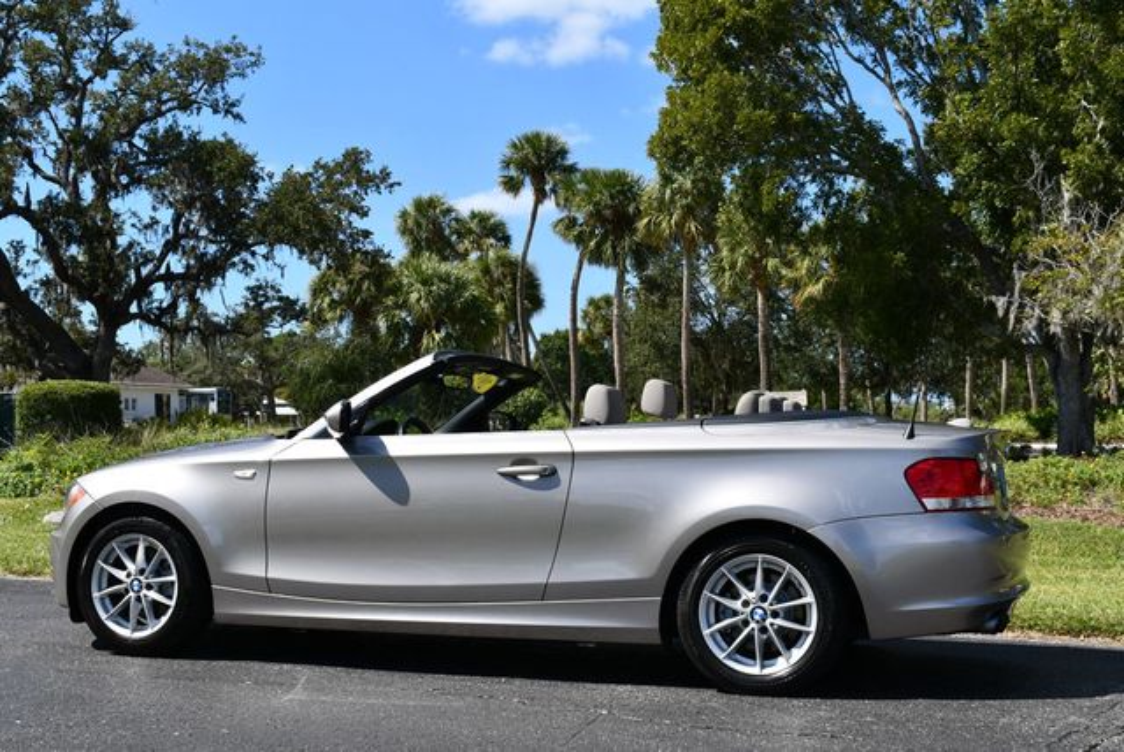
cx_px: 562
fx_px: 1500
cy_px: 376
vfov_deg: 28.1
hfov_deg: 41.1
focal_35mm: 48
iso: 100
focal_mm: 24
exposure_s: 1/320
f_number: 8
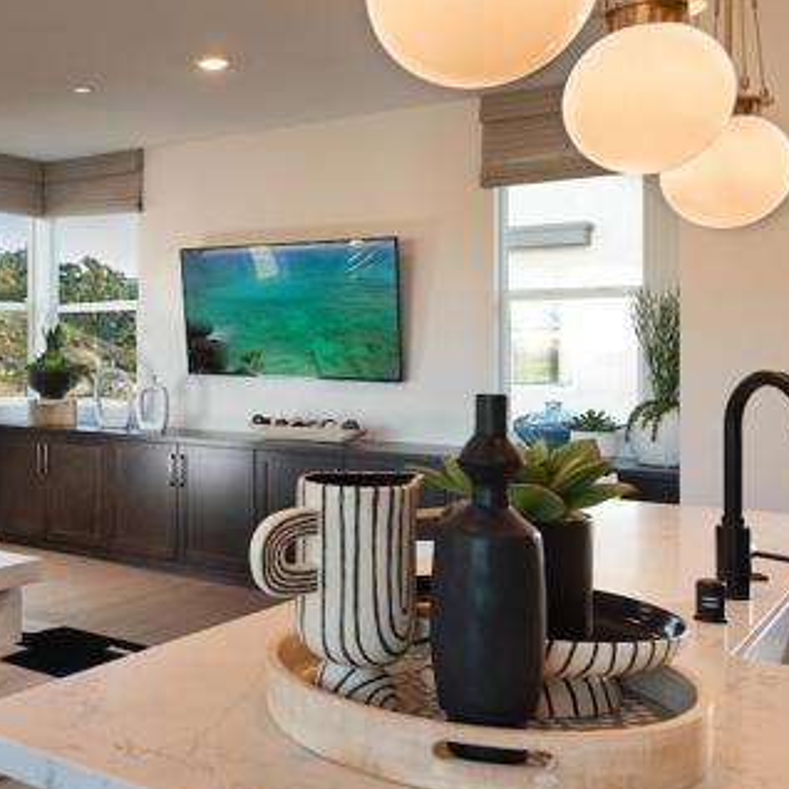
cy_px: 403
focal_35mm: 41
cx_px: 67
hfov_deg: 38.0
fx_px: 1057
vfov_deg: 40.9
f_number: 10
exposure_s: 1/13
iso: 125
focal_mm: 24
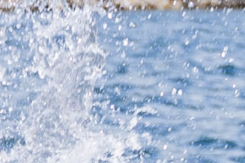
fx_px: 1490
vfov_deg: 6.0
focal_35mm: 219
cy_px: 406
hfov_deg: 9.4
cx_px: 135
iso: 100
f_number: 2.8
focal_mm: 28
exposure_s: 1/1000
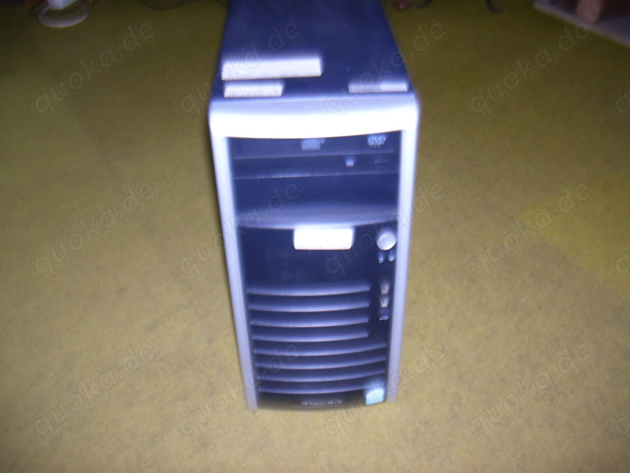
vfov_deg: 38.7
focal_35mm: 37
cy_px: 236
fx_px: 673
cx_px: 315
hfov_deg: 50.1
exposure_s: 1/60
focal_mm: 6
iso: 125
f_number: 2.7
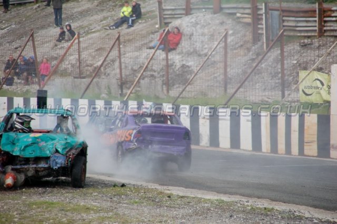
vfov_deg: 5.2
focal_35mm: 262
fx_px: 2456
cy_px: 112
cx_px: 168
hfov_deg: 7.8
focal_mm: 175
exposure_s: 1/800
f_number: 6
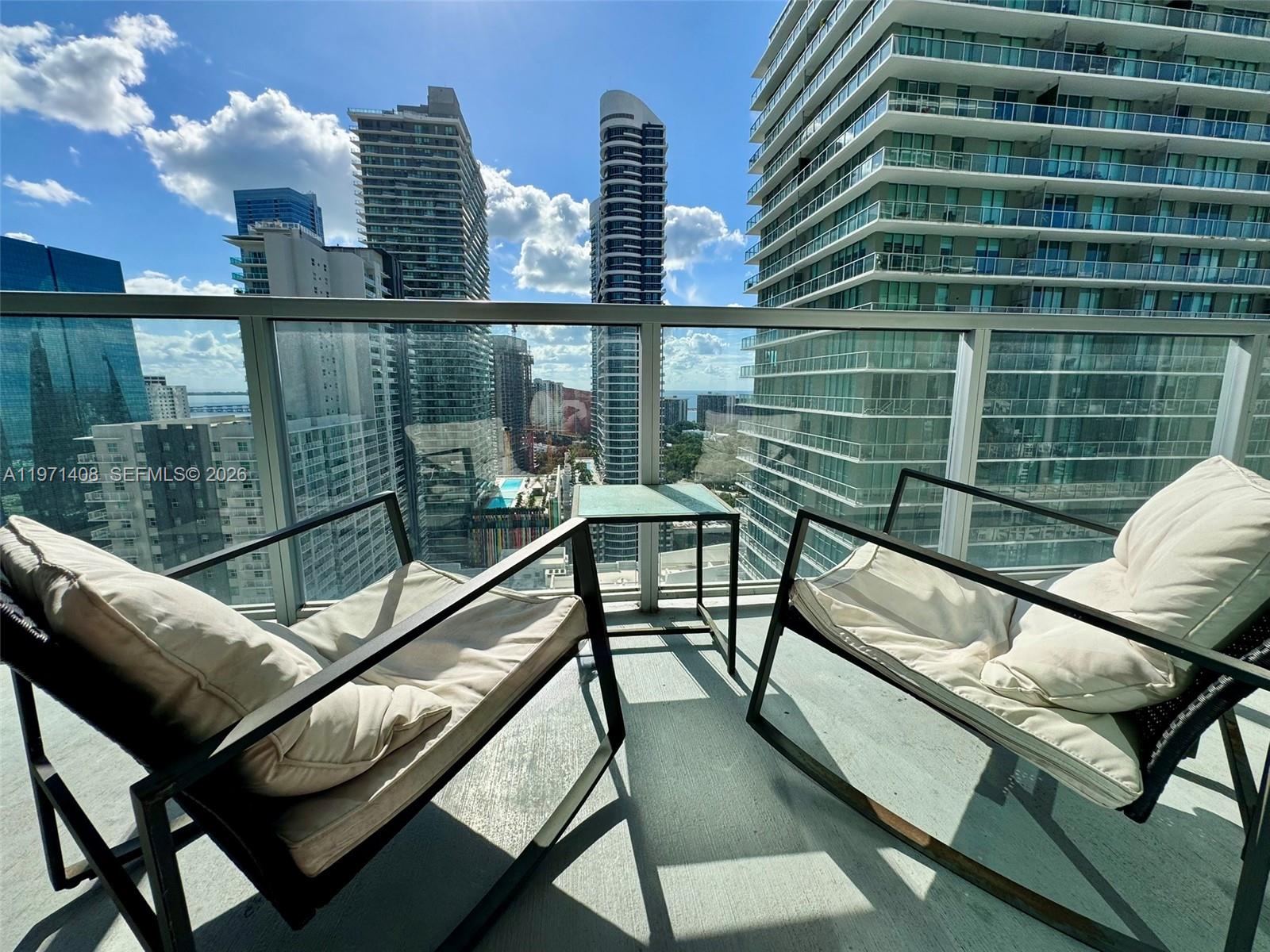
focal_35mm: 14
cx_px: 635
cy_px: 476
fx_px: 514
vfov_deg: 85.7
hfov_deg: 102.1
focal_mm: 2.22
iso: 50
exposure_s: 1/3546
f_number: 2.2
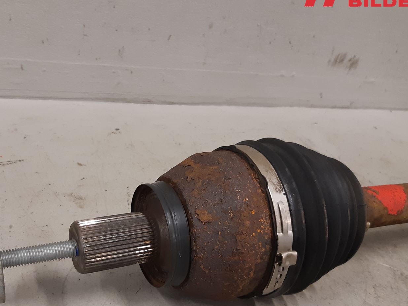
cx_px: 169
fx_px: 507
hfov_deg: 43.7
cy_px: 204
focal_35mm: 43
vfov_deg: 33.3
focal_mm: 3.93
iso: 160
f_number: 1.7
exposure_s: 1/50
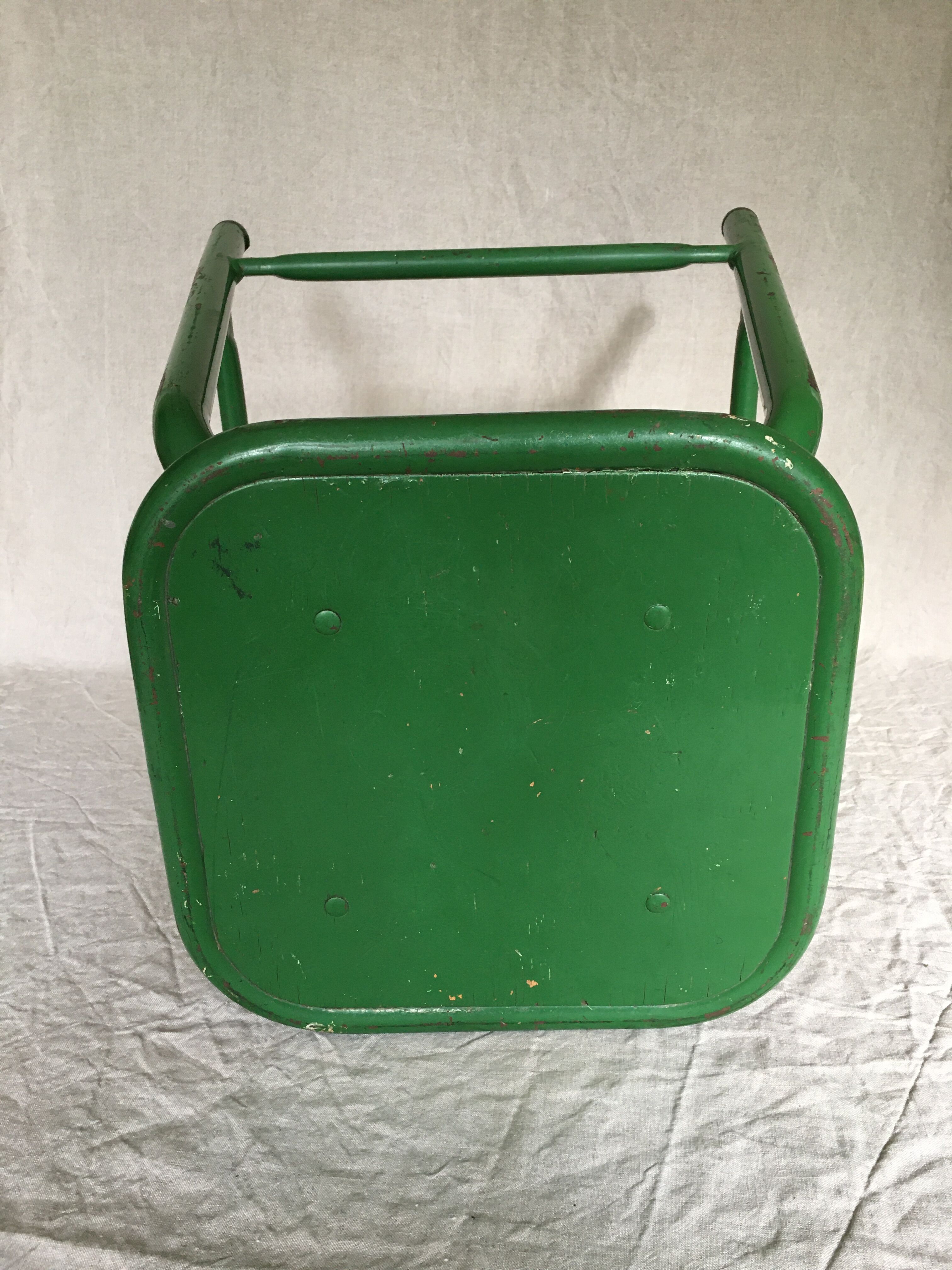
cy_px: 635
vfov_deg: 61.7
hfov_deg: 48.2
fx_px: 1063
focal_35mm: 29
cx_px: 476
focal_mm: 4.15
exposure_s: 1/33
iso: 125
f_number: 2.2
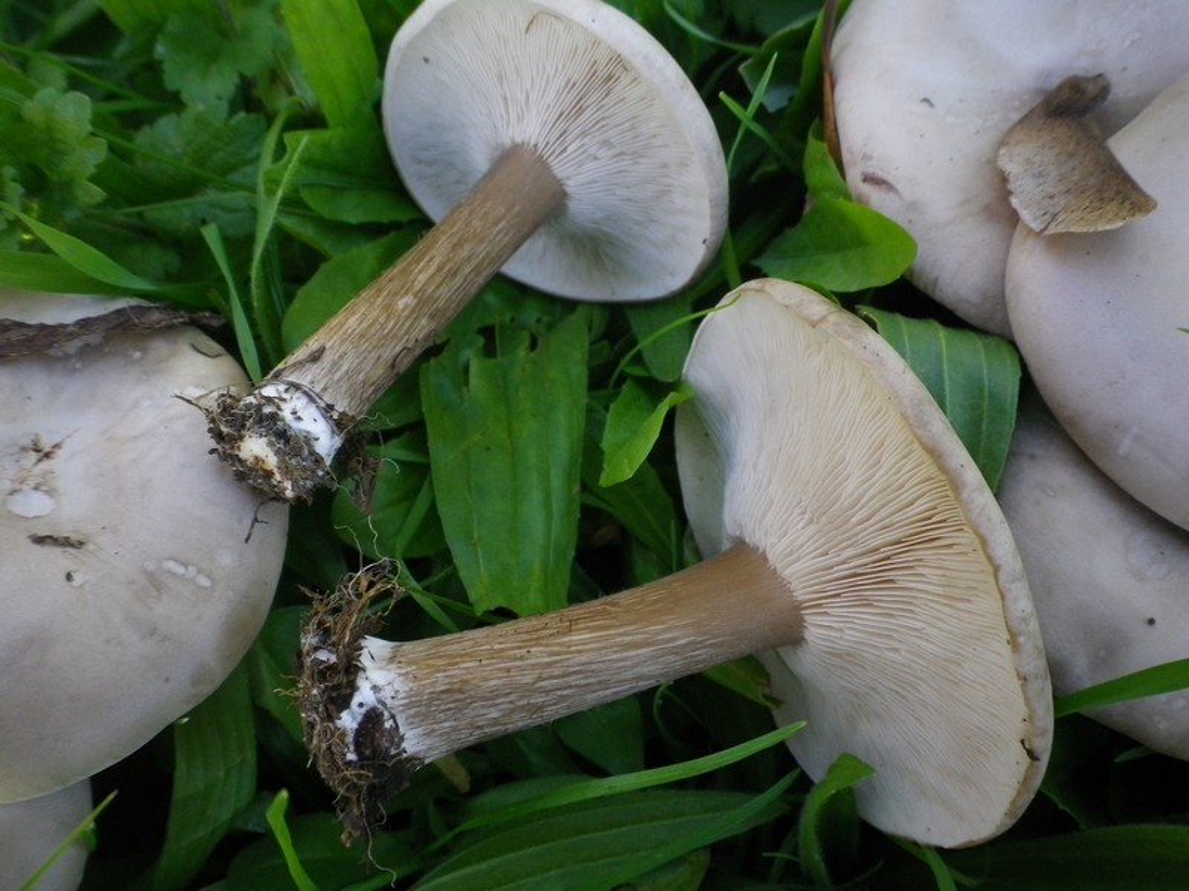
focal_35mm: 35
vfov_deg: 40.7
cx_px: 594
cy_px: 446
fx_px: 1202
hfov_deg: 52.6
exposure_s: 1/100
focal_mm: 6.36
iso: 250
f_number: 3.9
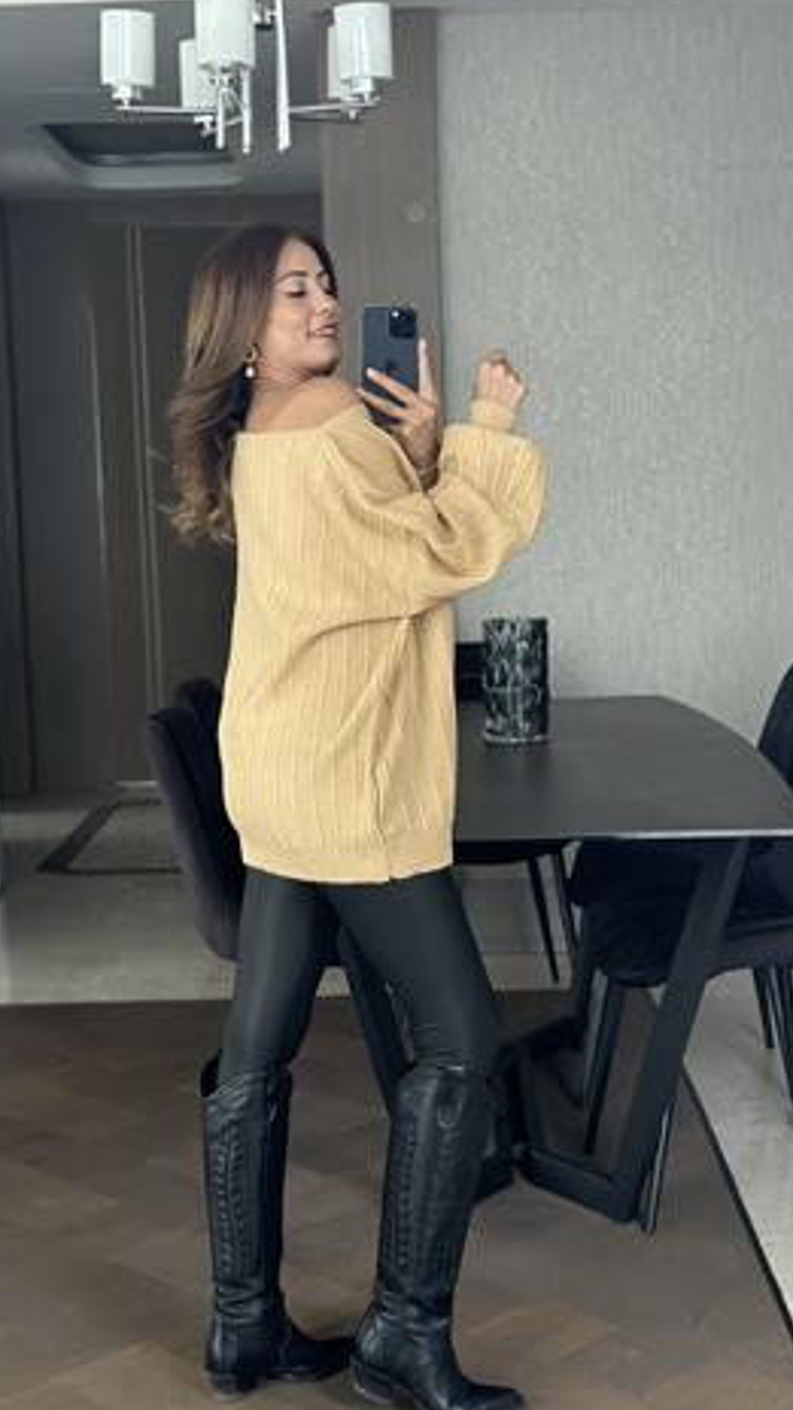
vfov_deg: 36.6
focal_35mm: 57
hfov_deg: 21.1
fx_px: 2131
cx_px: 407
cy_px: 748
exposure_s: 1/42
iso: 400
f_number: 1.78
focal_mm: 6.86
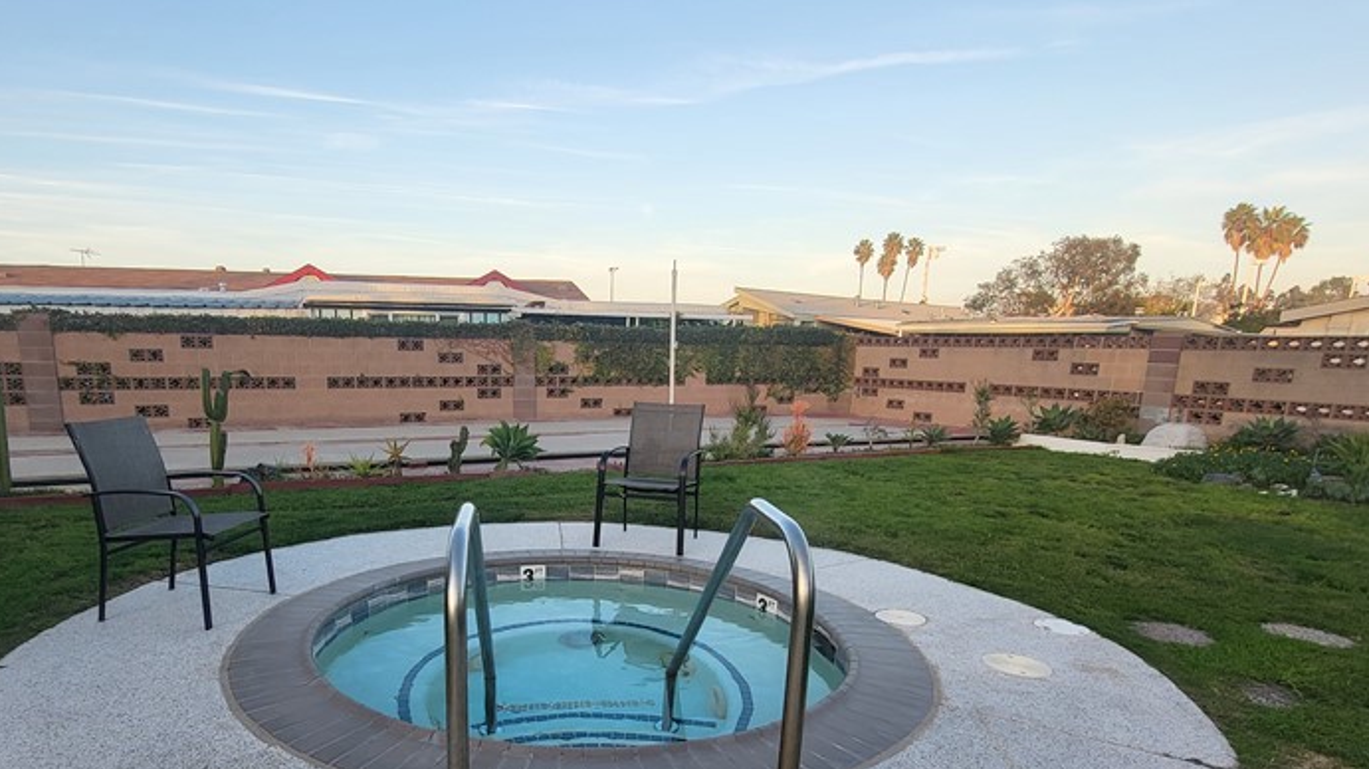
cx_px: 561
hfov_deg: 83.0
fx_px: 762
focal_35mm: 21
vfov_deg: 52.2
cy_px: 529
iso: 32
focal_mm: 1.74
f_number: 2.2
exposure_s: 1/203
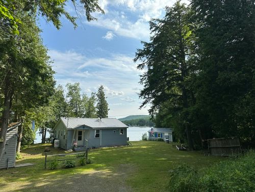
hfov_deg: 71.6
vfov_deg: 56.8
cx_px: 128
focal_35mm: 24
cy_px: 96
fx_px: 177
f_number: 1.78
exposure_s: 1/5525
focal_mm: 6.86
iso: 80
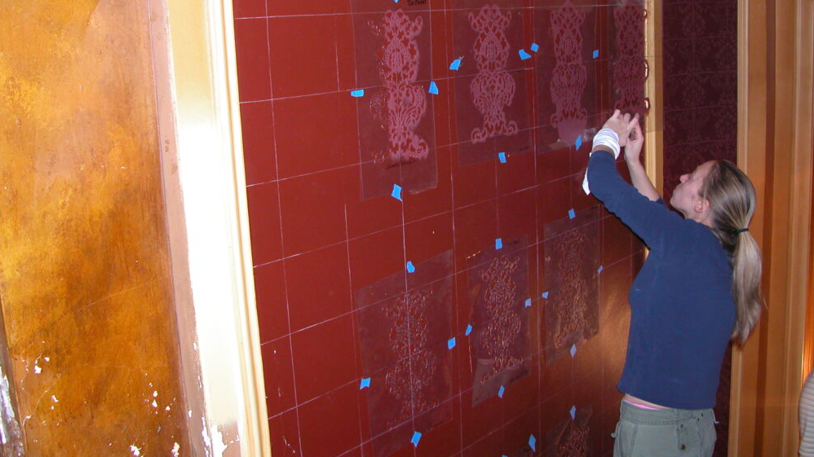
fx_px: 820
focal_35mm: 38
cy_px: 151
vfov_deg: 30.9
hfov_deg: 52.8
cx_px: 409
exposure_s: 1/60
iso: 200
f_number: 2.8
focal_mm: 8.9
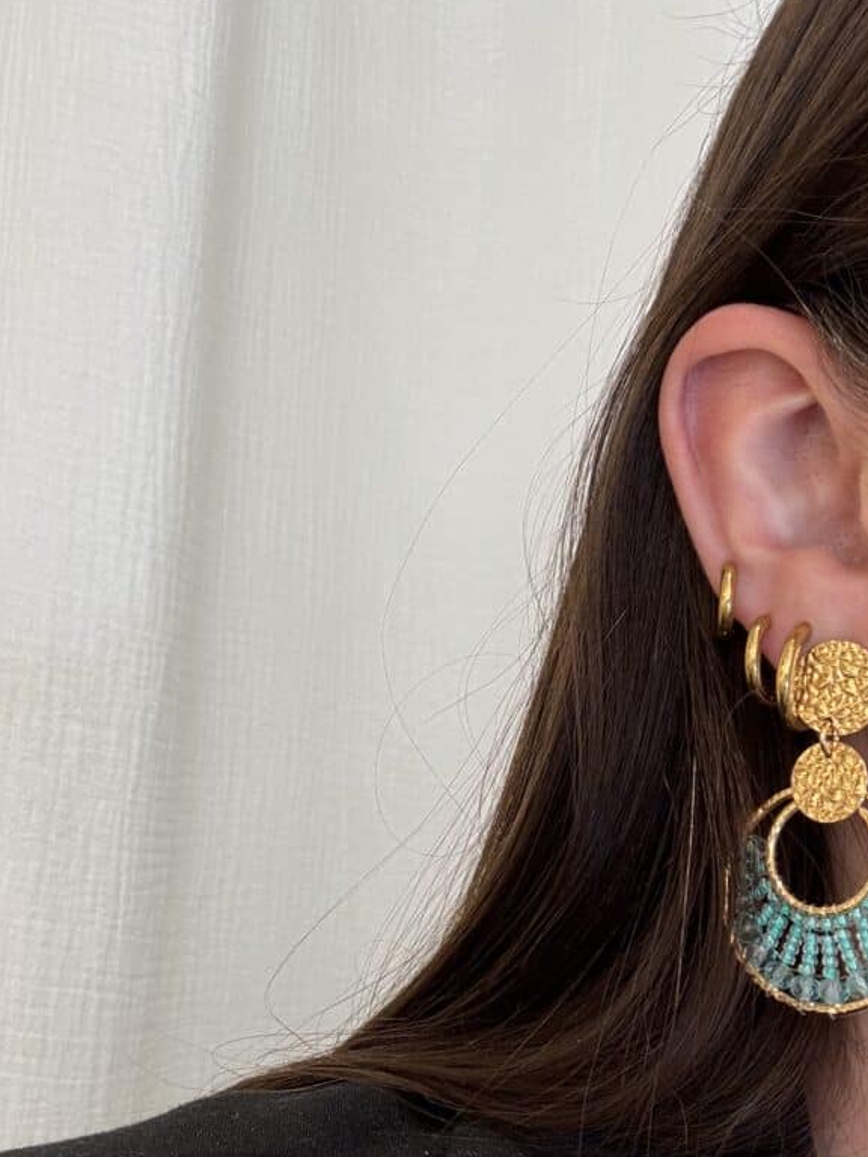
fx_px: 1337
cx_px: 457
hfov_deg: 36.0
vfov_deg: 46.7
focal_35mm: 40
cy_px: 654
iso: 64
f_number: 1.9
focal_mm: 2.69
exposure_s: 1/100
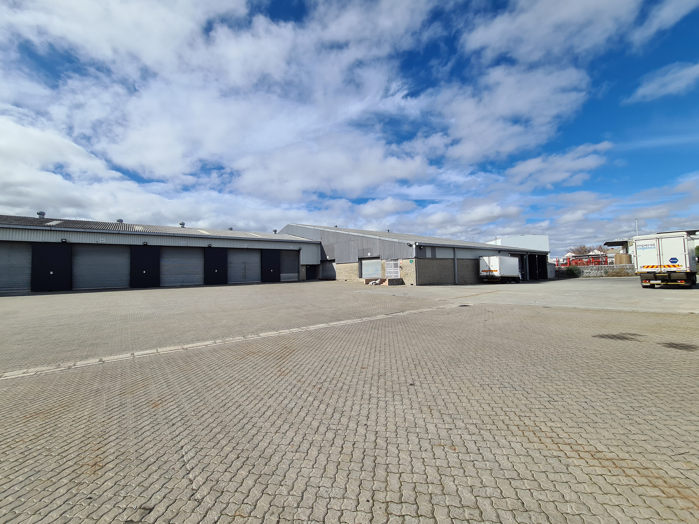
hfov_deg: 106.2
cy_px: 262
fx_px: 263
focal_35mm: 13
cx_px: 350
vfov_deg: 89.9
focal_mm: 2.22
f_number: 2.2
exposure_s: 1/2736
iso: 64
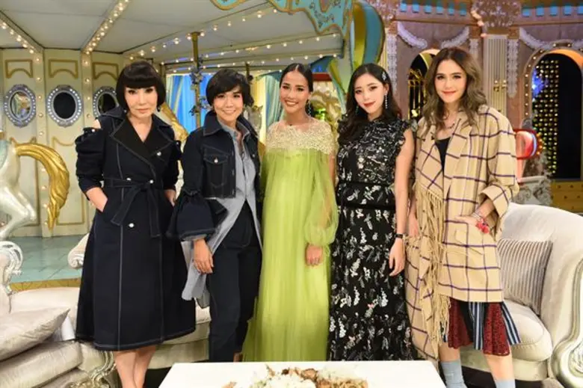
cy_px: 194
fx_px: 583
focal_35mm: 36
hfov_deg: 53.2
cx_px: 292
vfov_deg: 36.8
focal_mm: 36
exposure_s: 1/320
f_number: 4
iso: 1600
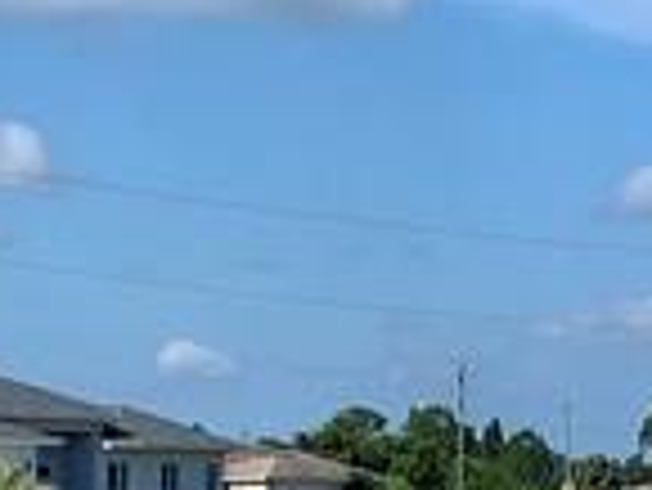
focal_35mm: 184
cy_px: 598
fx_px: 3469
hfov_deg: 10.5
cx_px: 841
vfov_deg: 8.0
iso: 25
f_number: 1.8
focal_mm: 4.25
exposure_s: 1/2755
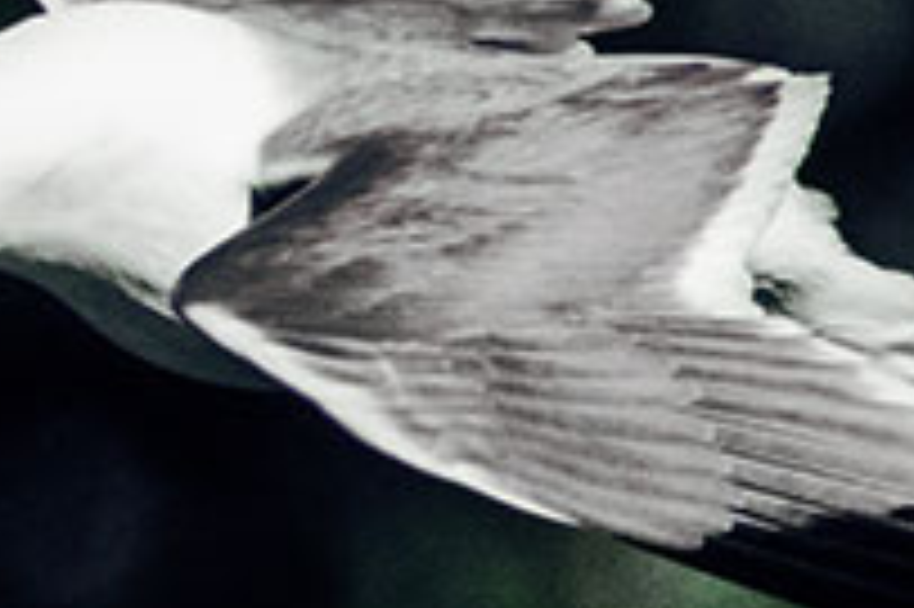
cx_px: 261
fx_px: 75063
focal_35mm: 2959
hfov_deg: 0.7
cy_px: 128
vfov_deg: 0.5
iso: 1250
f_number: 13
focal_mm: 1200
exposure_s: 1/2500
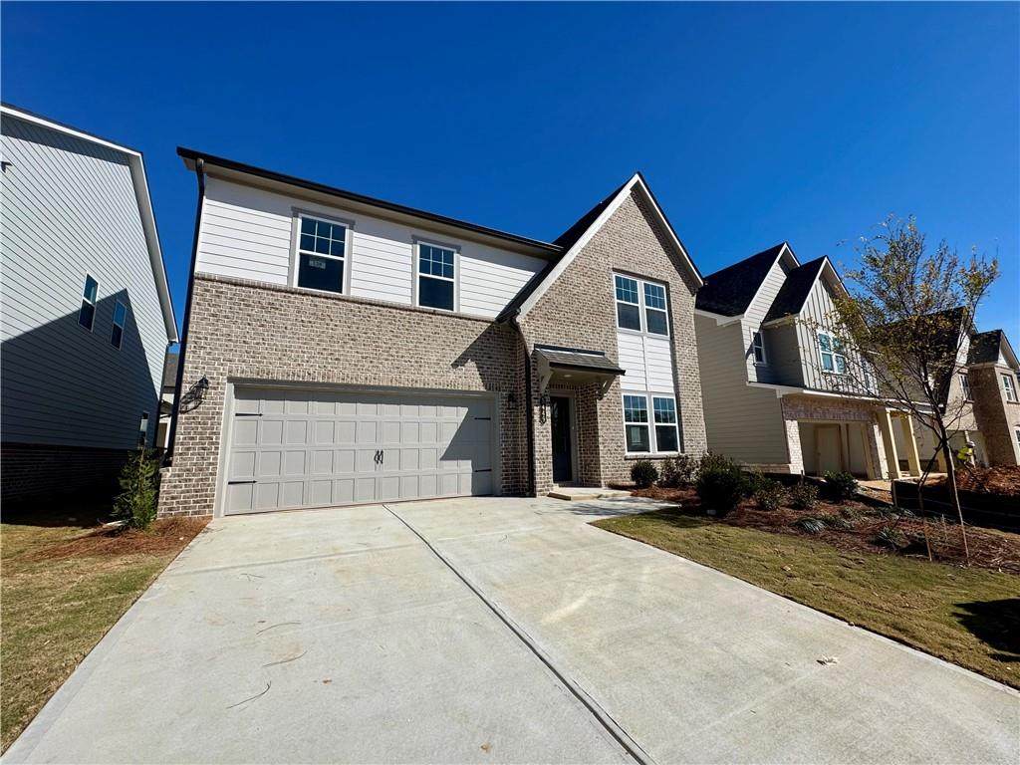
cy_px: 382
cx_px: 510
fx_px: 413
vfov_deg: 85.7
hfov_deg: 102.1
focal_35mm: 14
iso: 50
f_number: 2.2
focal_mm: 2.22
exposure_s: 1/3906
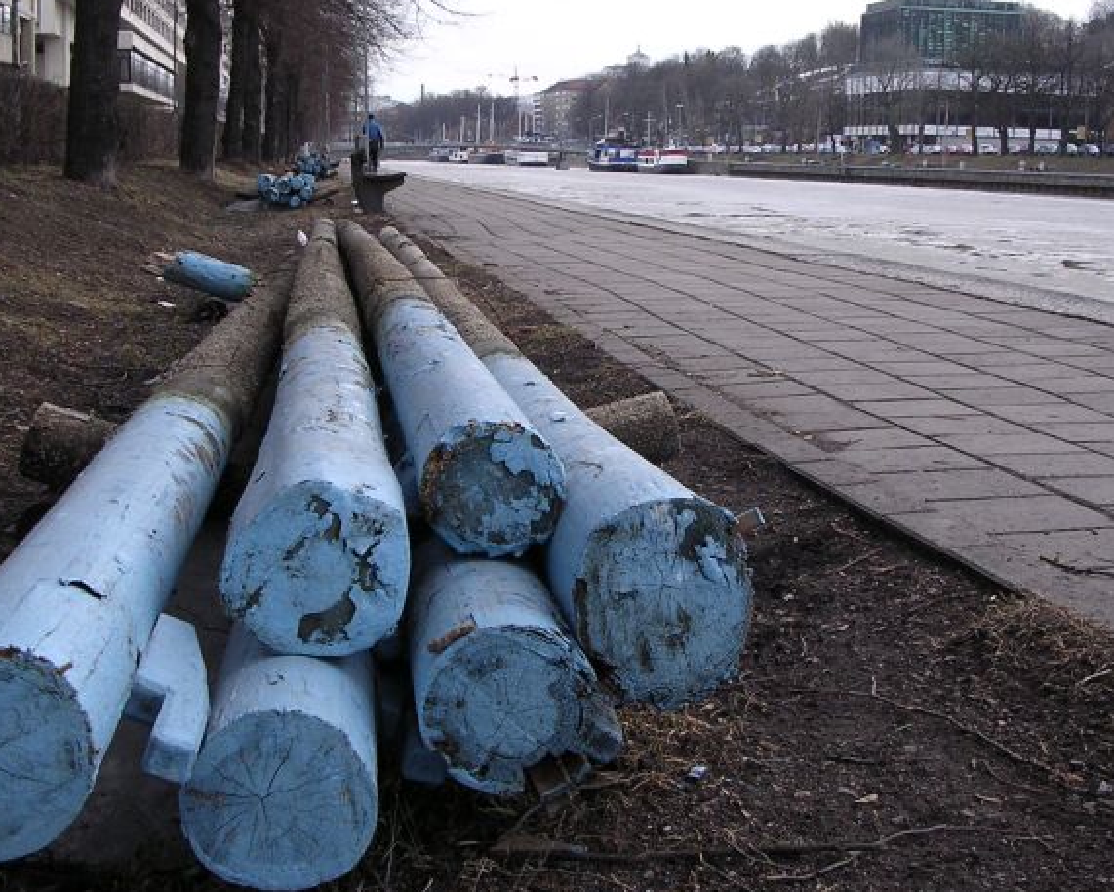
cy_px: 412
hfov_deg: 36.0
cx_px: 507
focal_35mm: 52
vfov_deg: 29.1
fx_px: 1715
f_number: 2.8
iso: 100
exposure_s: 1/421
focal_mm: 5.8
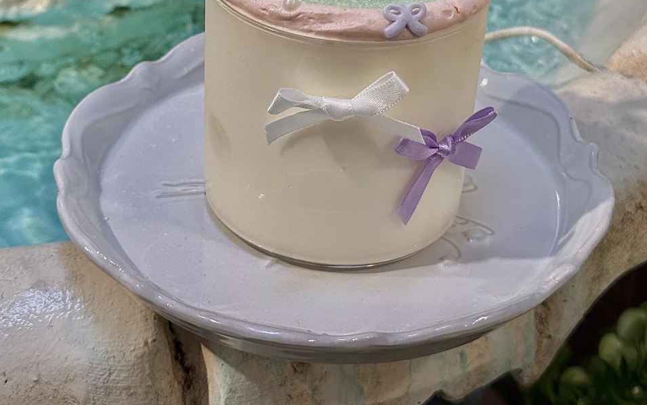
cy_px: -41
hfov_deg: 26.8
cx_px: 290
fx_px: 1358
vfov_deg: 16.4
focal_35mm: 77
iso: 50
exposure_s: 1/121
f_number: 1.78
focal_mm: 6.76
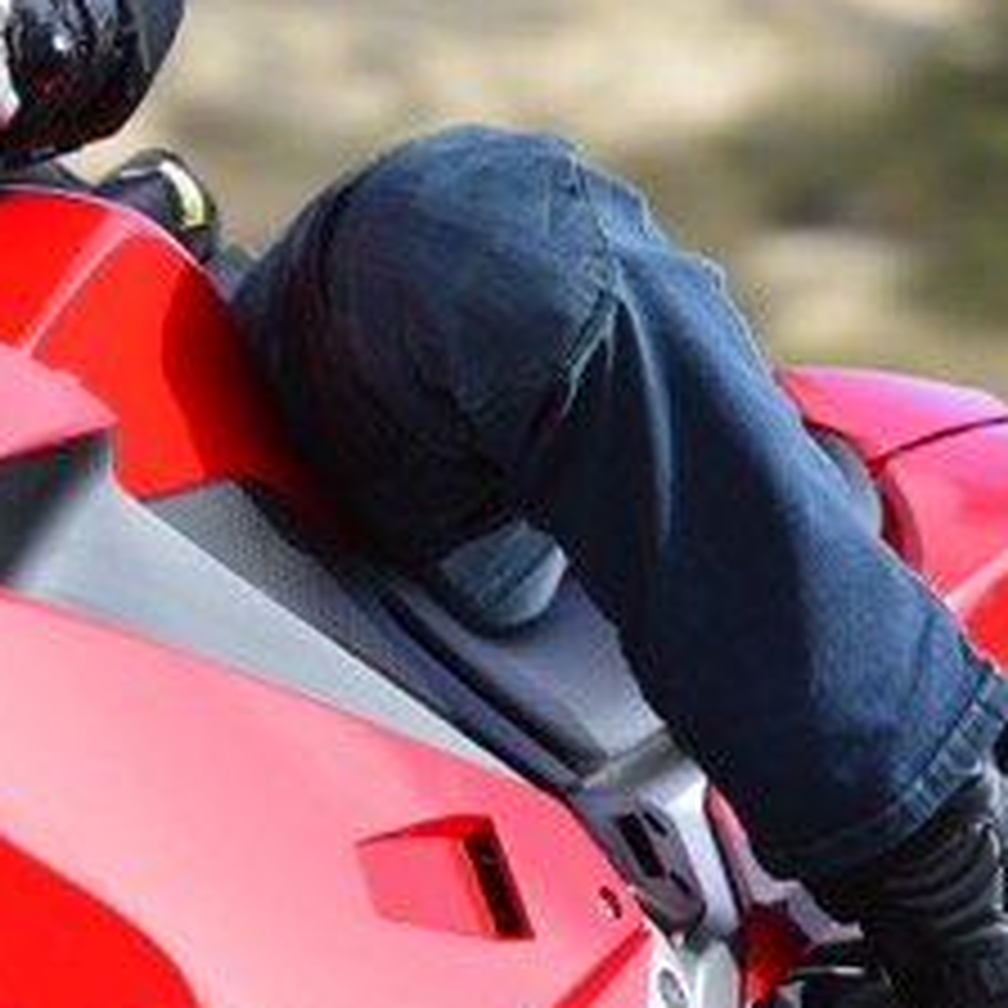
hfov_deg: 2.7
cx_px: 32
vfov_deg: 2.7
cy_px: 680
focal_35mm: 655
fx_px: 21579
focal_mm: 160
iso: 200
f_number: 7.1
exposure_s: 1/250
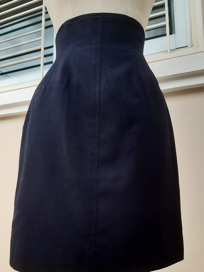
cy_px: 146
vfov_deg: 58.3
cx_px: 101
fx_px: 243
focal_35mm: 31
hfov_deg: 45.5
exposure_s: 1/291
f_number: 1.7
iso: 40
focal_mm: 3.92
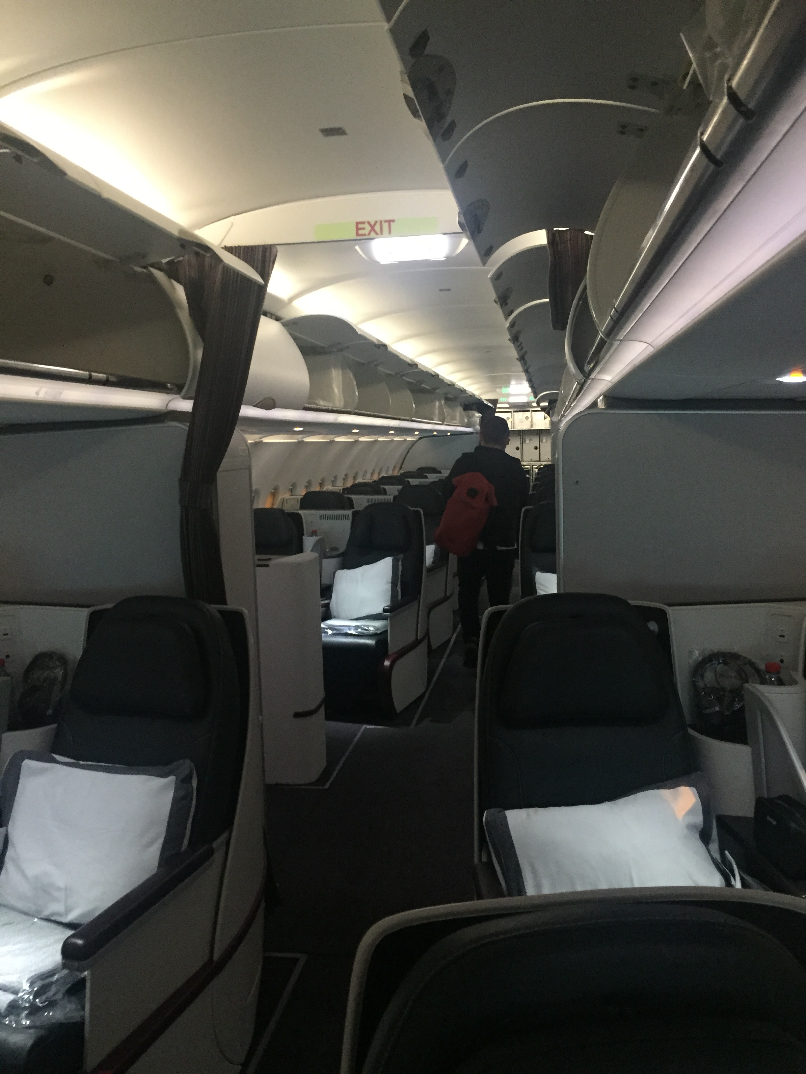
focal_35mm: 29
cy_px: 537
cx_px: 403
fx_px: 900
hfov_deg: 48.2
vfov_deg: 61.7
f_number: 2.2
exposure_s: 1/15
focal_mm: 4.15
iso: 250
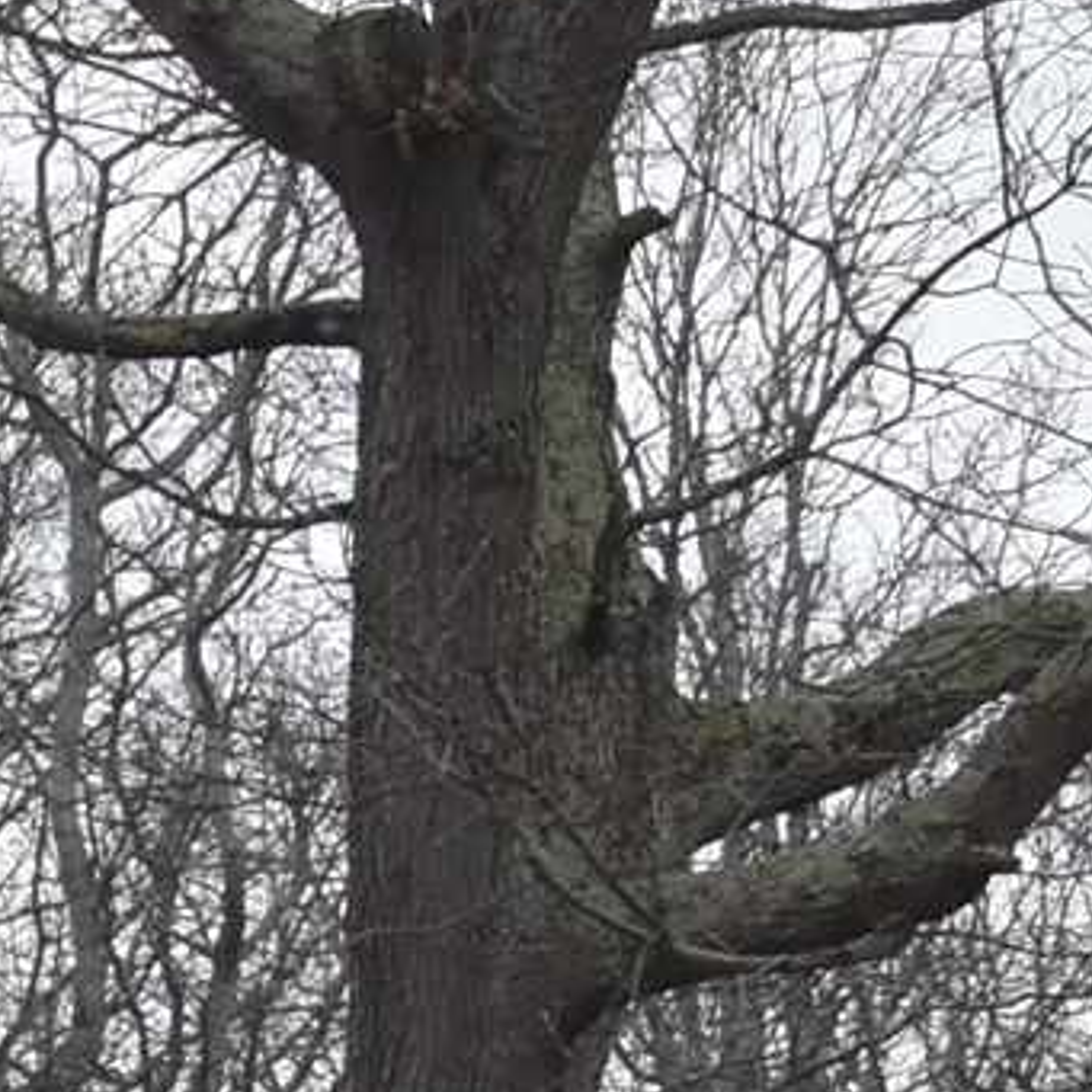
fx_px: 9851
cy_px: 2314
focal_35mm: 276
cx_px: -3350
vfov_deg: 6.1
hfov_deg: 5.5
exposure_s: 1/500
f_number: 8
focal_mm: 24
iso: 800
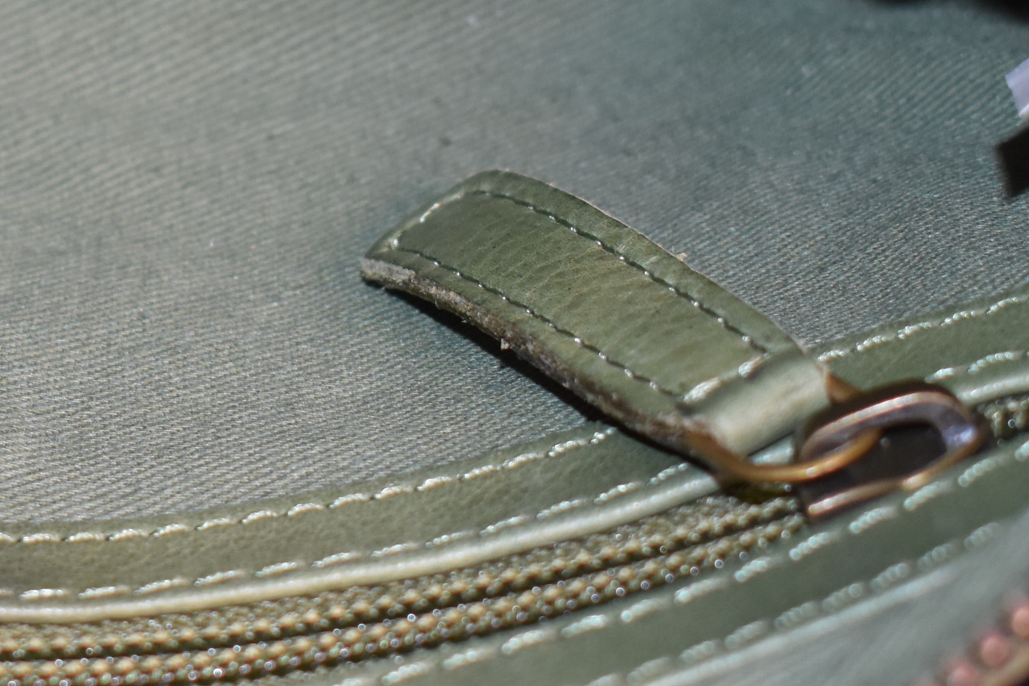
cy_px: 328
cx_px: 96
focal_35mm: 172
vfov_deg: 8.0
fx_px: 4916
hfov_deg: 11.9
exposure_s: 1/60
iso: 800
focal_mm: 40
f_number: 4.8
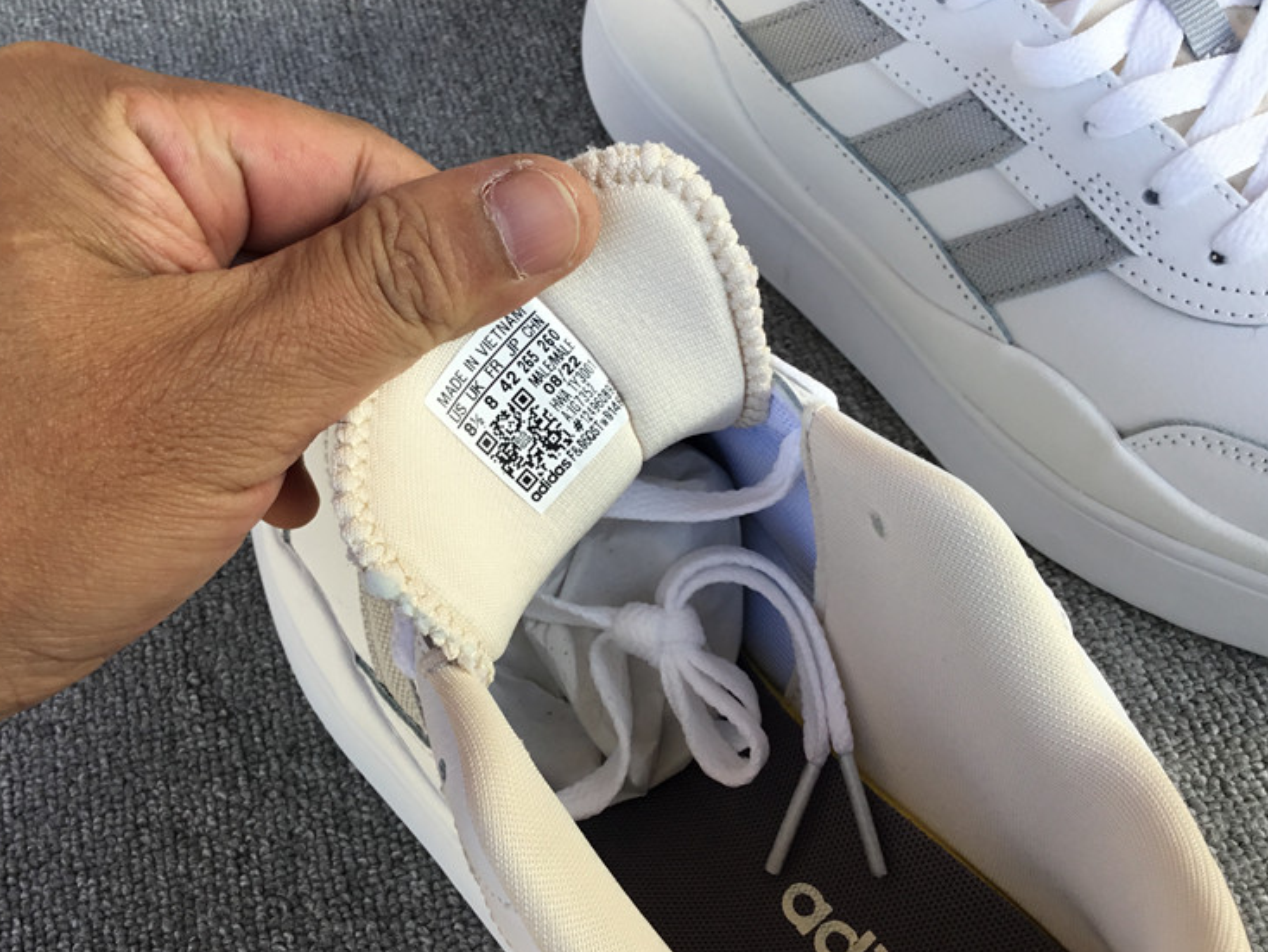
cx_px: 517
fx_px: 1392
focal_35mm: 38
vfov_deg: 37.7
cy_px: 450
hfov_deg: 48.7
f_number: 2.4
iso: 25
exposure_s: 1/128
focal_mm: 3.3
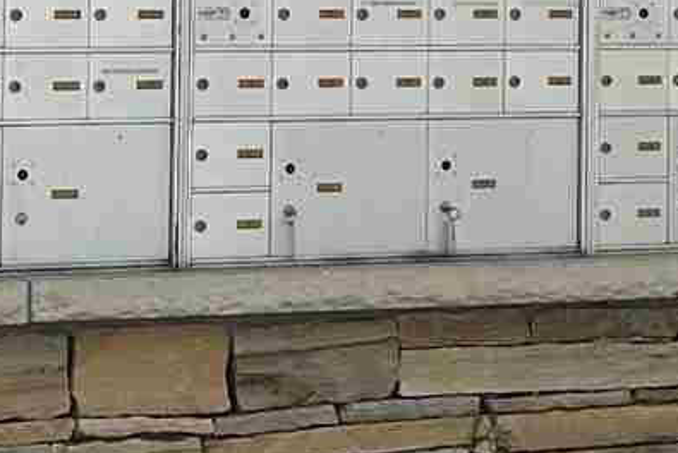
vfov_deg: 7.0
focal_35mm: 194
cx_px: 731
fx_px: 3656
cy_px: -226
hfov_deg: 10.5
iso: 80
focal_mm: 6.86
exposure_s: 1/2525
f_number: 1.78
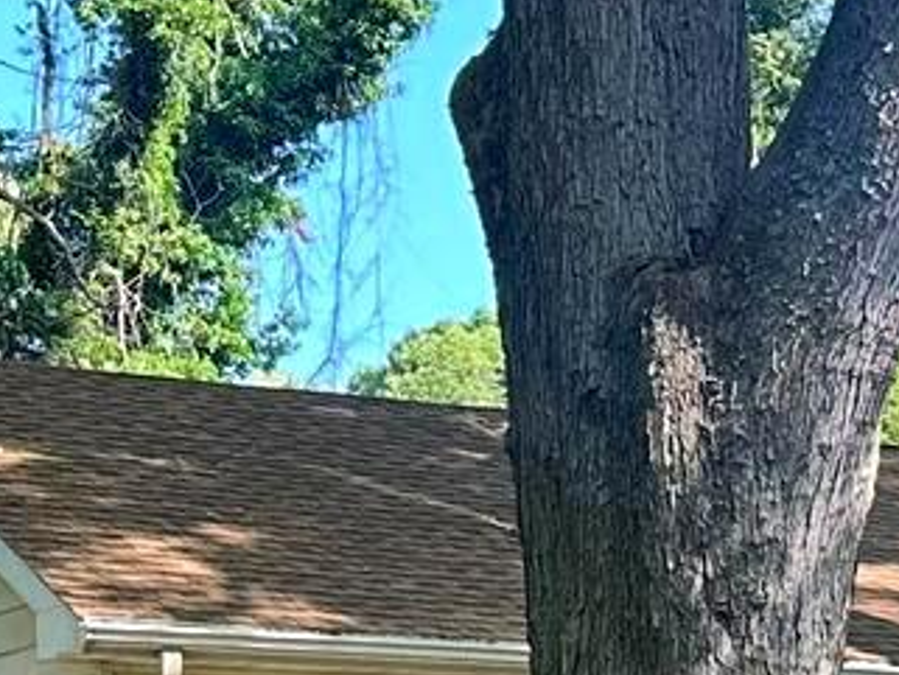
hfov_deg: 12.0
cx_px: 1552
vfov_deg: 9.4
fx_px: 3975
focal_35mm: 153
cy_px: 997
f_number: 1.78
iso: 80
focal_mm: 6.86
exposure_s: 1/441
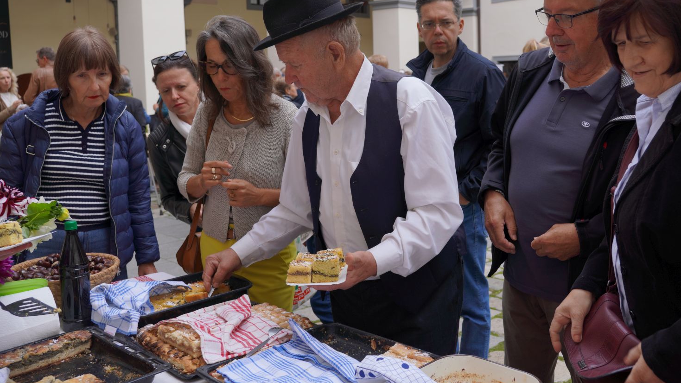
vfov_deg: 32.3
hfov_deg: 54.6
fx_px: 660
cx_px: 344
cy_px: 156
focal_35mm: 37
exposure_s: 1/160
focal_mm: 23
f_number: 4
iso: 100
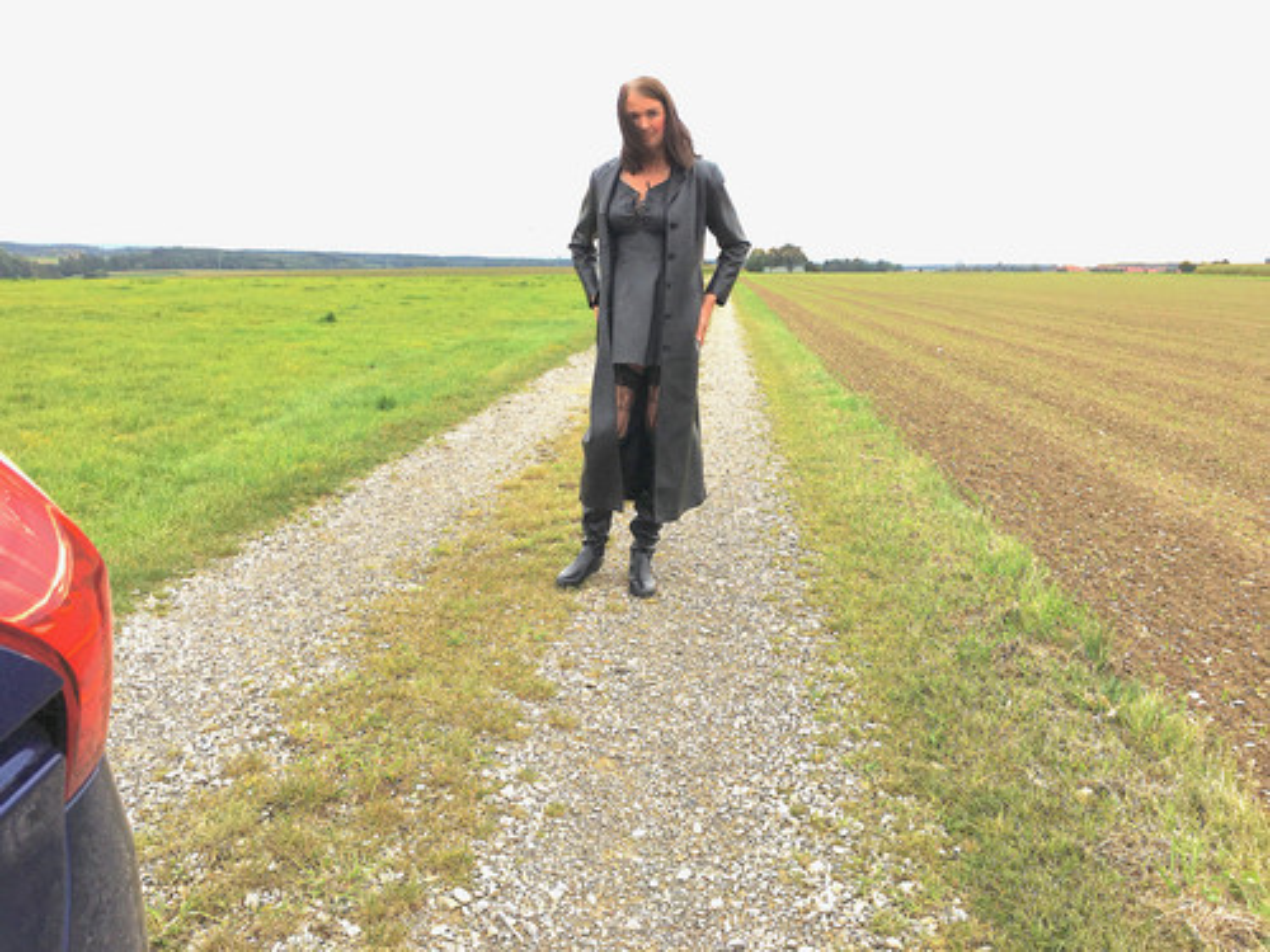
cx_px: 635
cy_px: 476
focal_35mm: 29
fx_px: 1064
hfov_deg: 61.7
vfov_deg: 48.2
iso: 25
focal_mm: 4.15
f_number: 2.2
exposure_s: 1/503
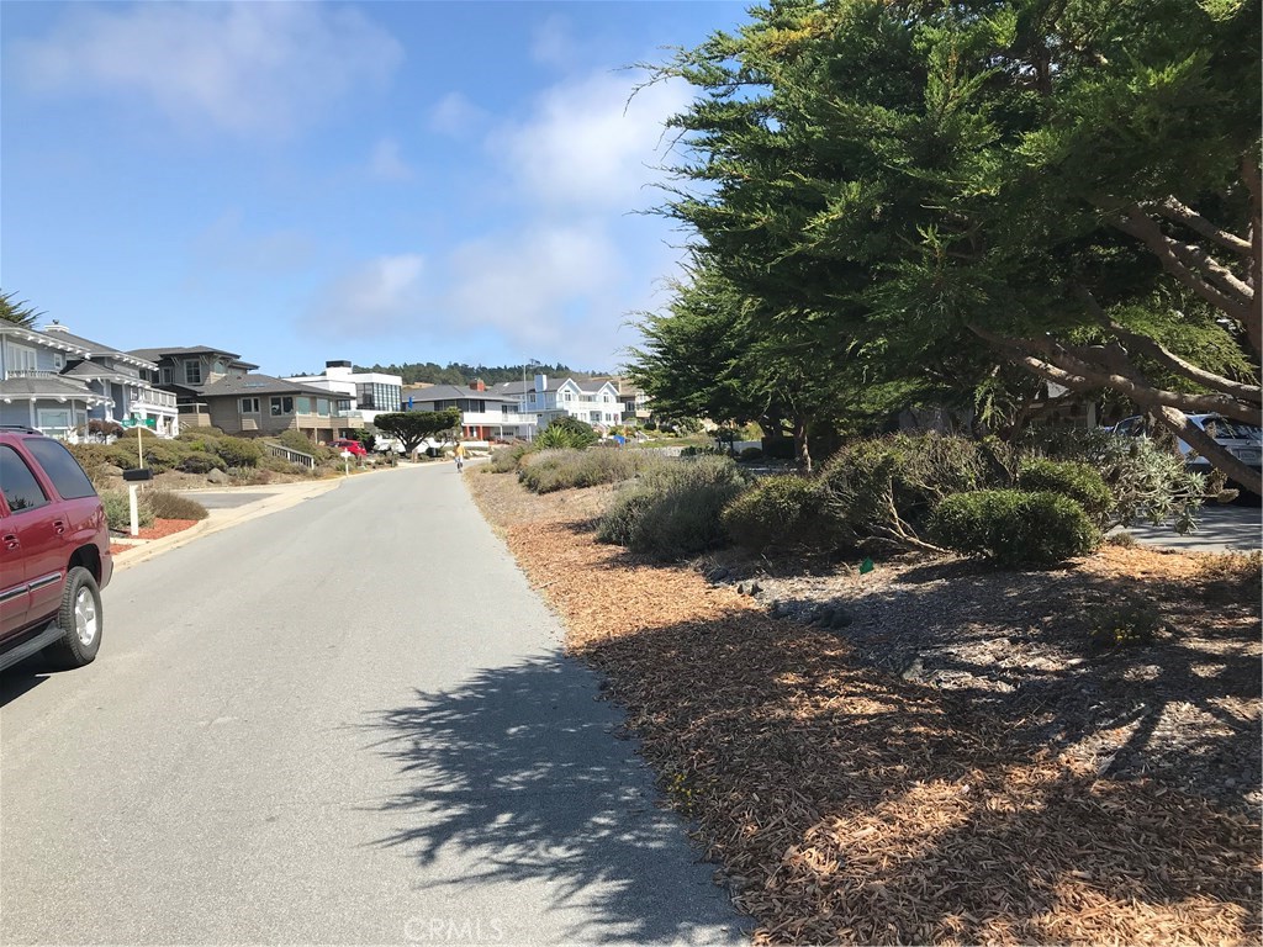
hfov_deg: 63.4
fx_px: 1022
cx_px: 632
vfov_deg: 49.7
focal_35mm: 28
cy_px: 474
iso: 20
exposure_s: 1/1681
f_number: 1.8
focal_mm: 3.99
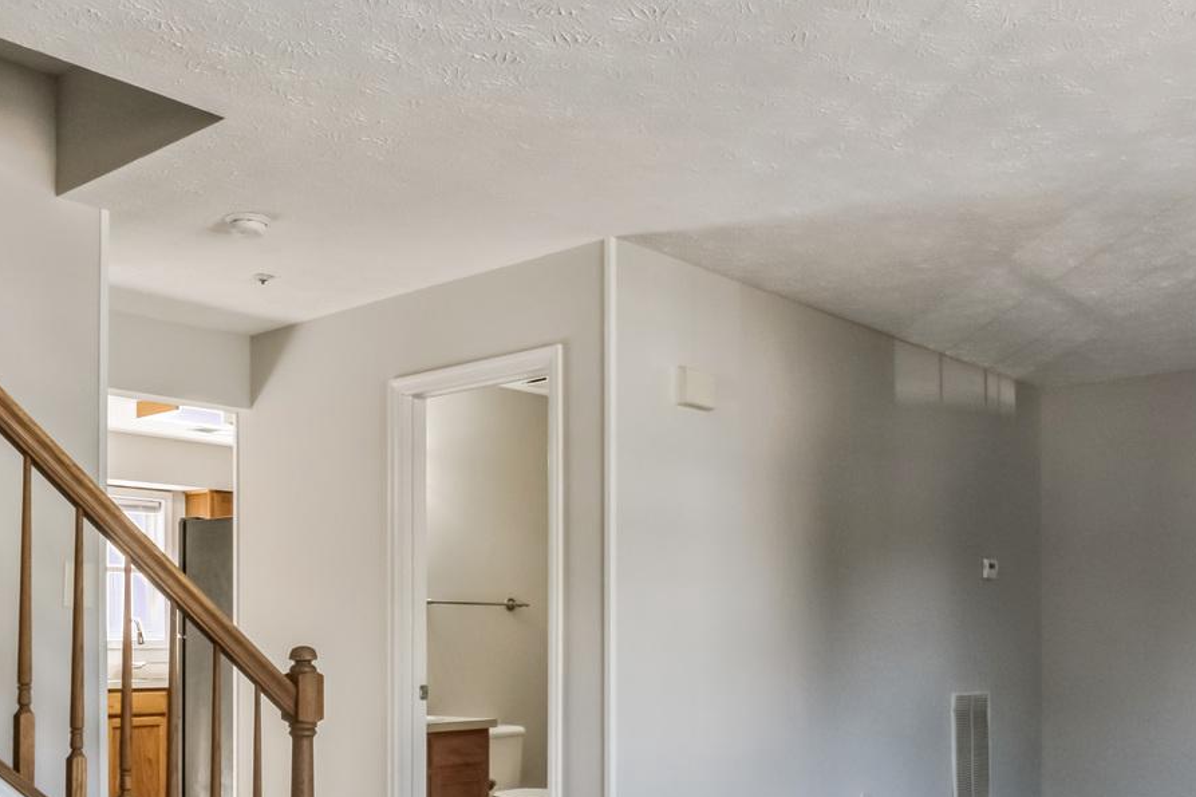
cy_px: 624
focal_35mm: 39
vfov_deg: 33.3
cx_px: 613
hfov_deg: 49.6
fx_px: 1295
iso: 200
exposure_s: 1/40
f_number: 8
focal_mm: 17
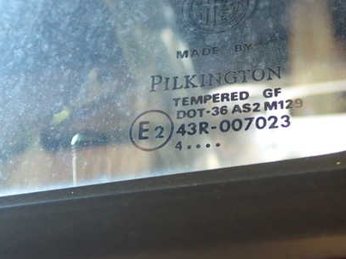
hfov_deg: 31.5
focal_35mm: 61
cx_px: 228
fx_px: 610
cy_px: 97
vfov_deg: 24.0
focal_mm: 7.31
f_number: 2.8
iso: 800
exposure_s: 1/30
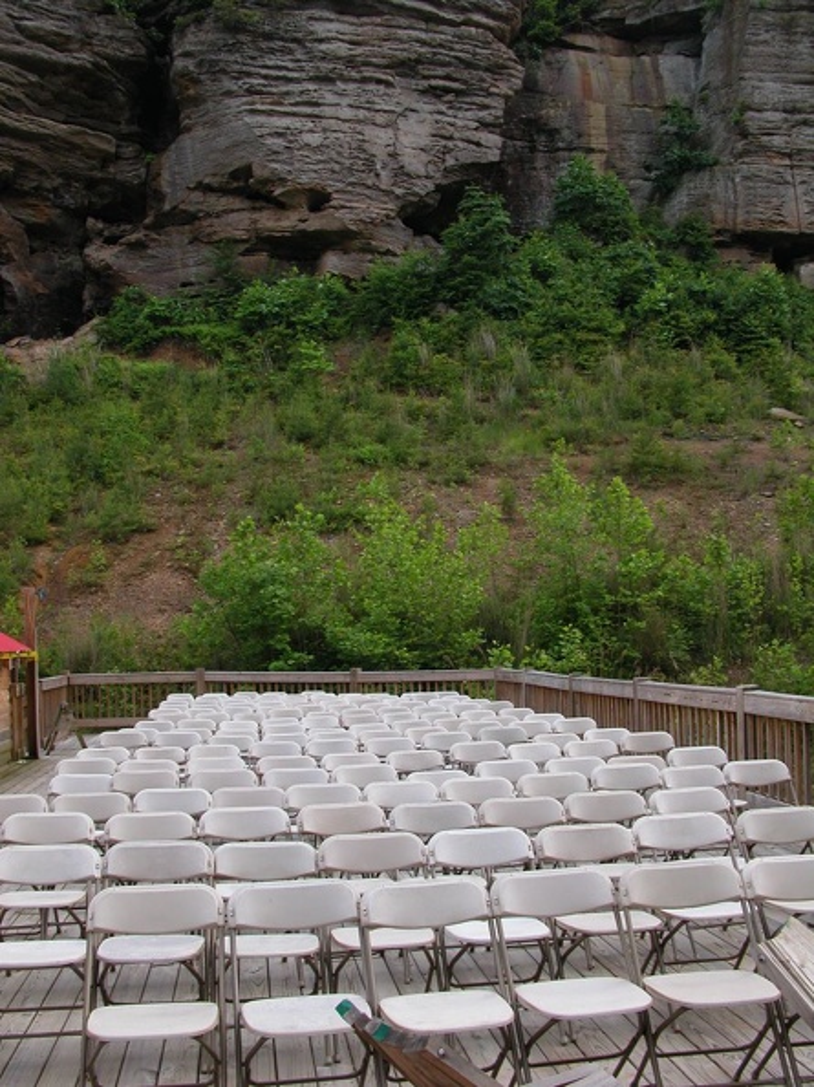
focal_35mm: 34
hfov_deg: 41.8
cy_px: 544
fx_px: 1067
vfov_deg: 54.0
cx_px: 407
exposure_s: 1/125
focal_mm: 8.9
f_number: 4
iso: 100
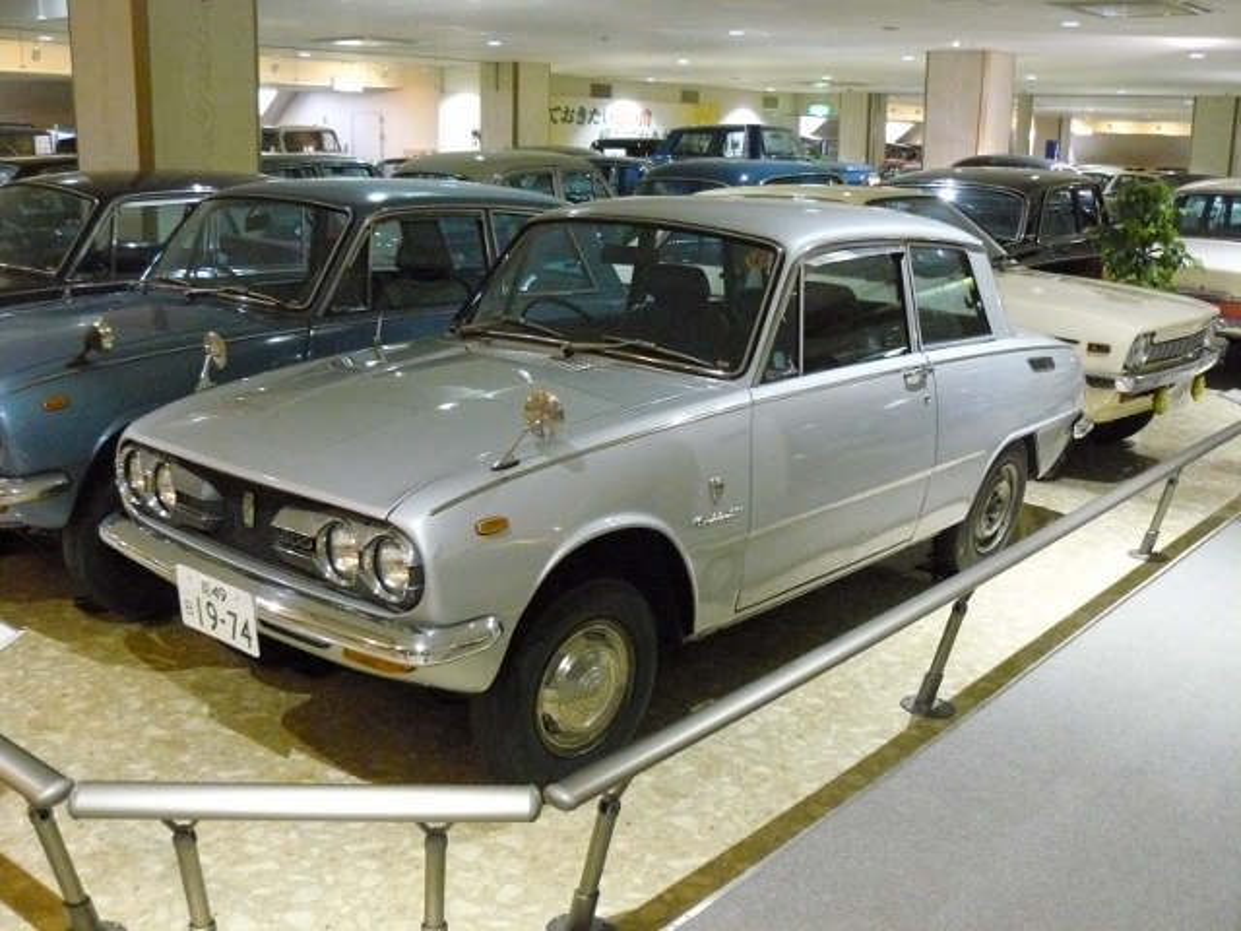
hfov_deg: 51.4
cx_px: 620
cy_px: 466
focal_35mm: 36
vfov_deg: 39.7
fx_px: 1291
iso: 800
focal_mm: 6
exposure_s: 1/30
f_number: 2.8
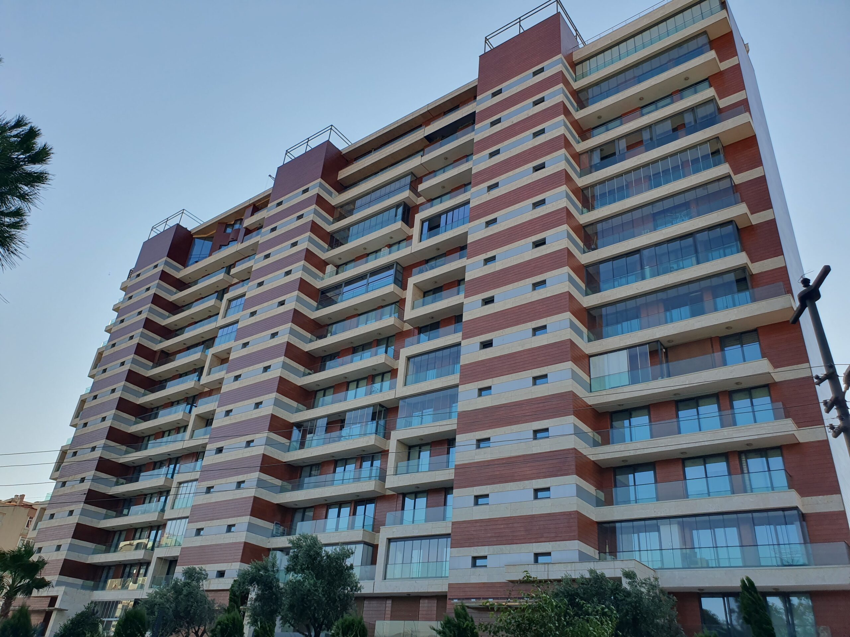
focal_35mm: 26
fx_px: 638
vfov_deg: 53.1
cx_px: 425
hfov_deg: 67.3
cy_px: 318
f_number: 2.4
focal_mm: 4.32
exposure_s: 1/932
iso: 50
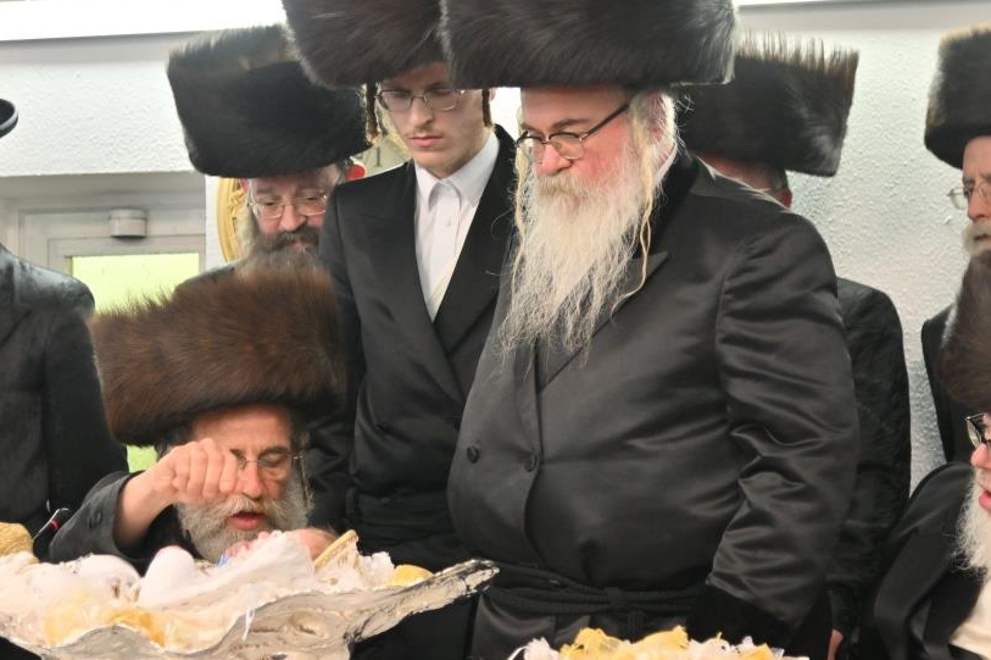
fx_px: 4402
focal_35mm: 160
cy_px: 378
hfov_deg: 12.8
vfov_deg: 8.6
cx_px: 374
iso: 800
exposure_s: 1/400
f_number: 4
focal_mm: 85
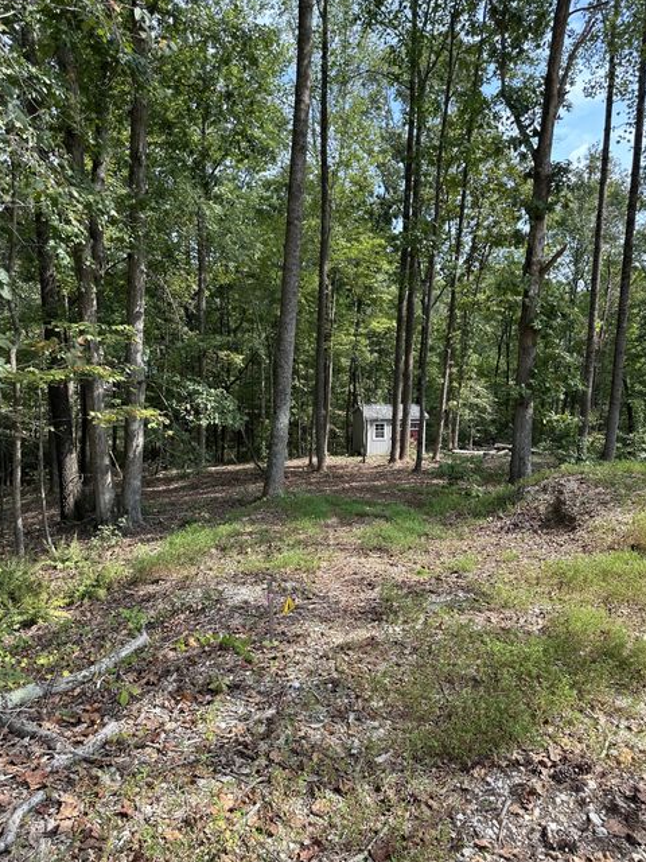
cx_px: 323
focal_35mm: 25
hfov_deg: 54.9
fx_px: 622
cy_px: 428
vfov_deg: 69.4
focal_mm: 6.86
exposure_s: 1/864
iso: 80
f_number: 1.78
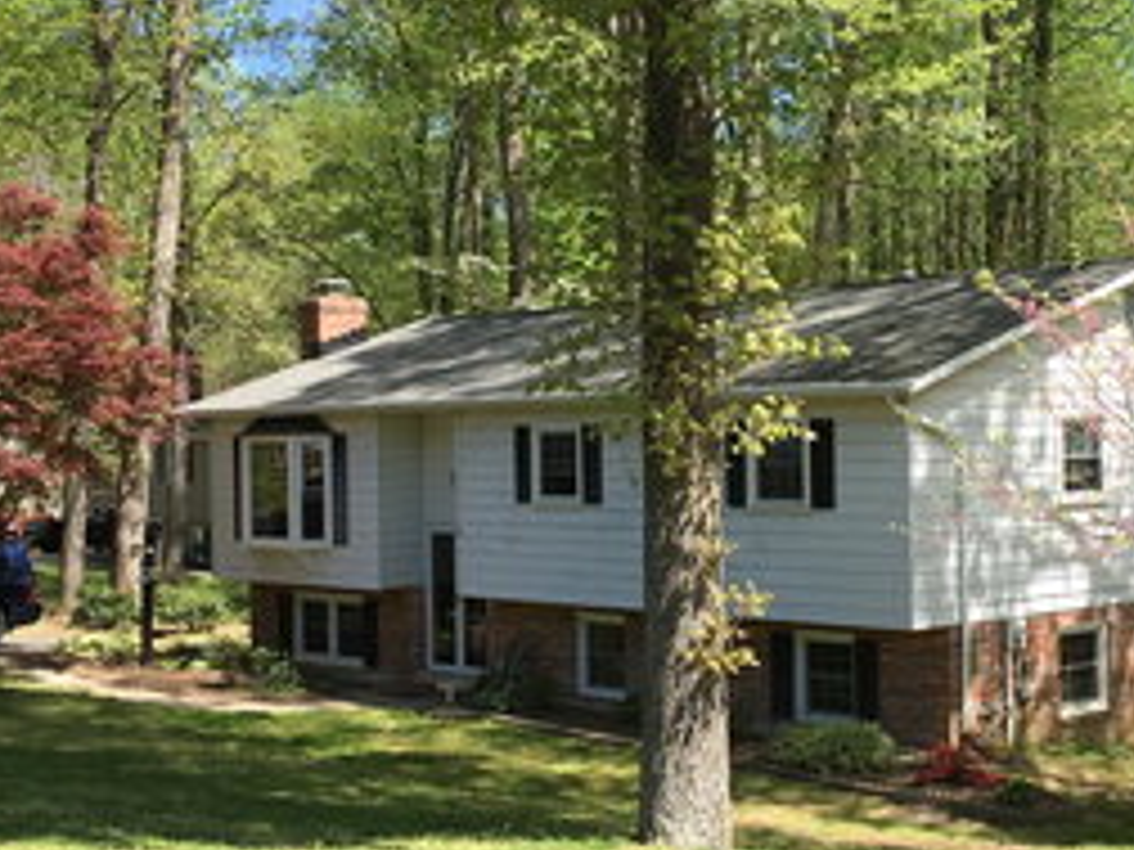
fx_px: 1933
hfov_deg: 32.0
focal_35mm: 59
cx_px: 882
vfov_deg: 24.8
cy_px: 414
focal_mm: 4.15
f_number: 2.2
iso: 25
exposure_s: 1/651
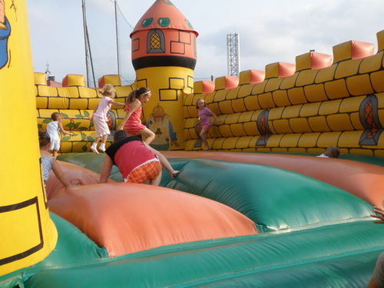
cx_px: 192
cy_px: 144
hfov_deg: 43.9
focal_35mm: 43
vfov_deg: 33.6
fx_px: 477
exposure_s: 1/500
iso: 64
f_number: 3.3
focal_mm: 7.68
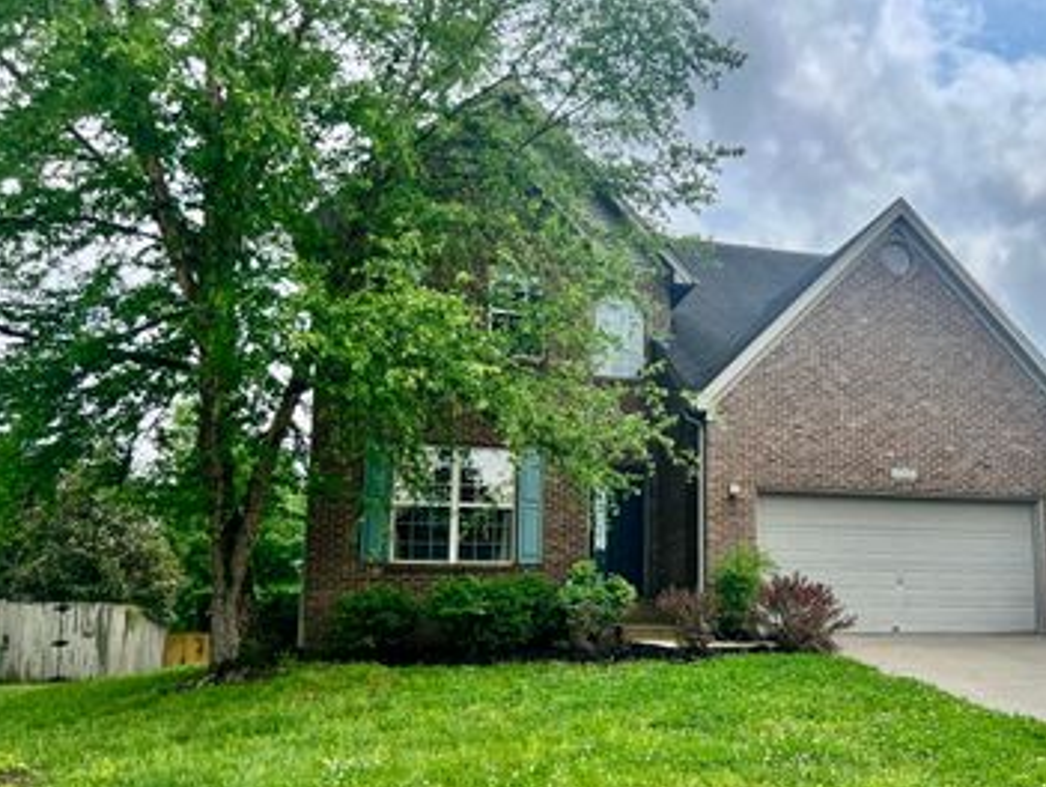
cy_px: 461
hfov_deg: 48.9
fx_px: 1119
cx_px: 730
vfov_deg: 38.6
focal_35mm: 37
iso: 50
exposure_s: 1/3356
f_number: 1.5
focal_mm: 5.7
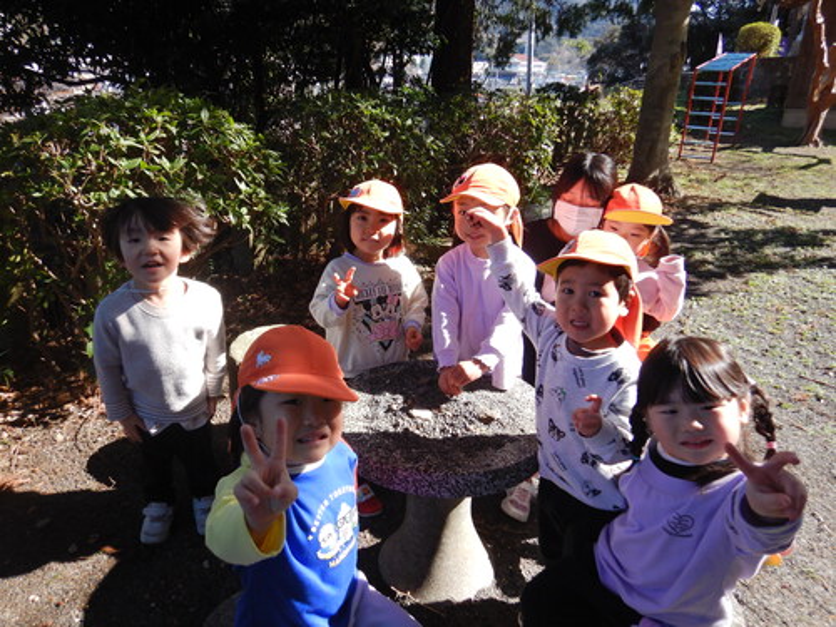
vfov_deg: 56.8
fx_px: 580
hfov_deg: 71.6
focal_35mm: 24
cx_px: 418
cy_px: 314
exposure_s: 1/640
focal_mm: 4.3
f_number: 2.8
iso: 125
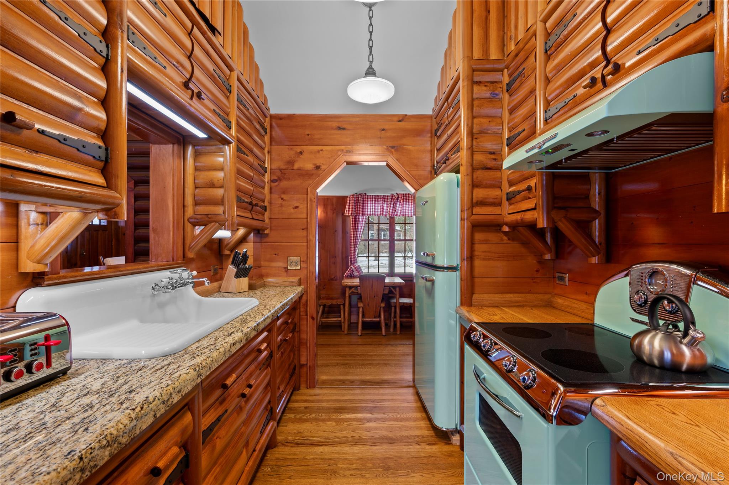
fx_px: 324
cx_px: 364
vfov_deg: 73.7
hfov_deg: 96.8
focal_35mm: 16
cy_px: 242
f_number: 7.1
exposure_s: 3
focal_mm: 16
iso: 200
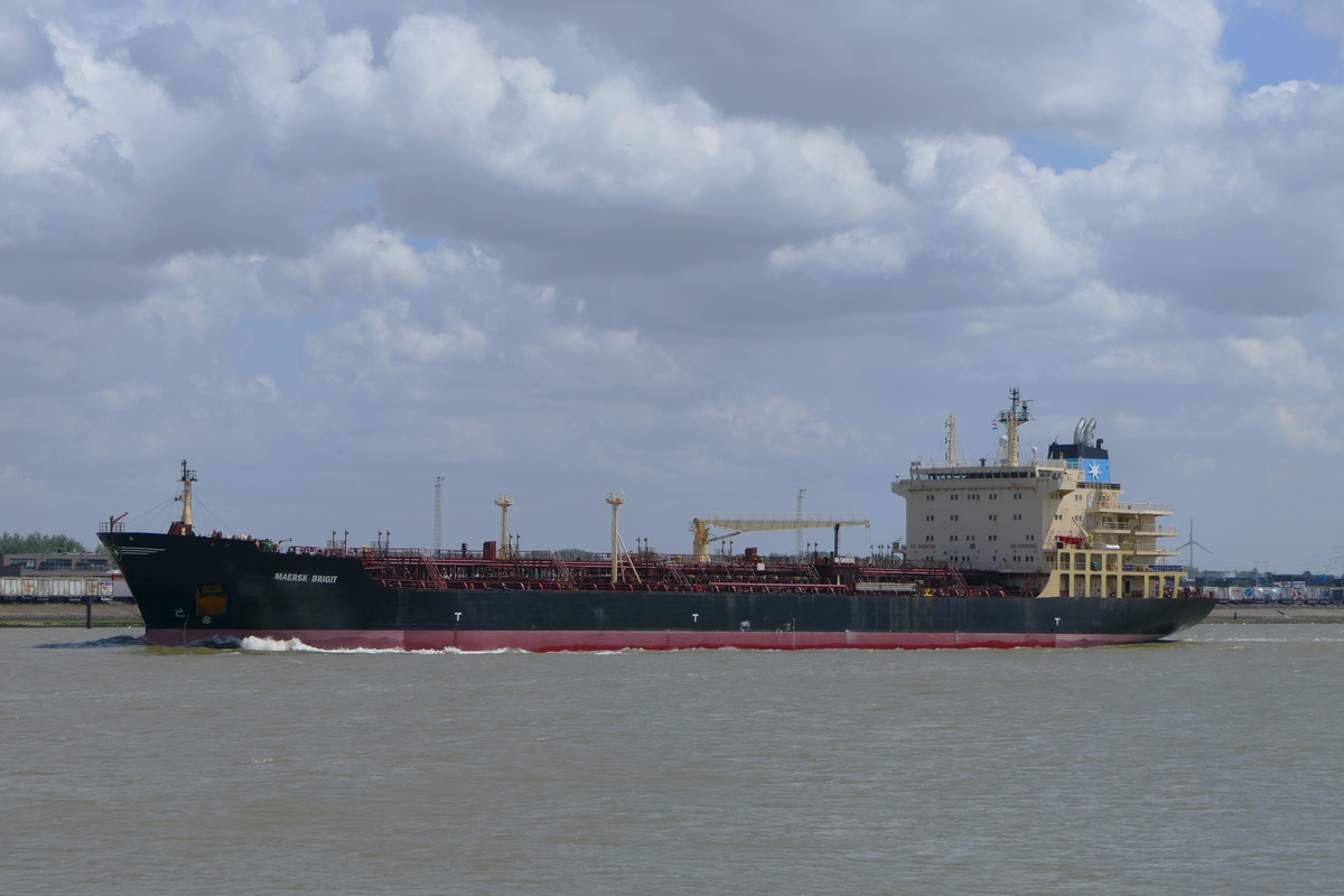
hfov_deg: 19.1
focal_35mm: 107
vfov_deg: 12.8
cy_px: 448
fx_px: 3994
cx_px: 672
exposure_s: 1/500
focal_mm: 39.2
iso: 125
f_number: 4.2
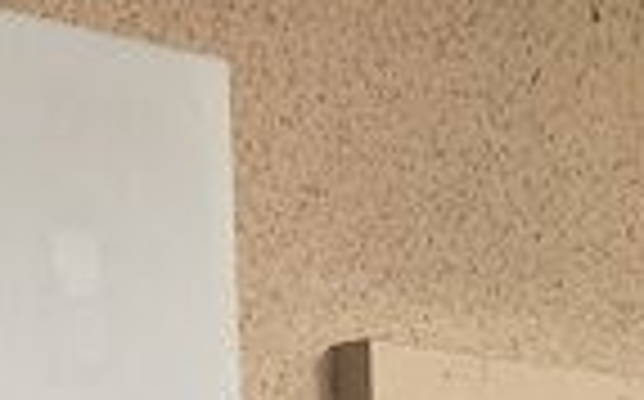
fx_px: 2261
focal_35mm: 129
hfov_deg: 14.7
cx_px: -410
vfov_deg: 9.8
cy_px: 643
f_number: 2.2
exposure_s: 1/120
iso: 40
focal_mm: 4.15
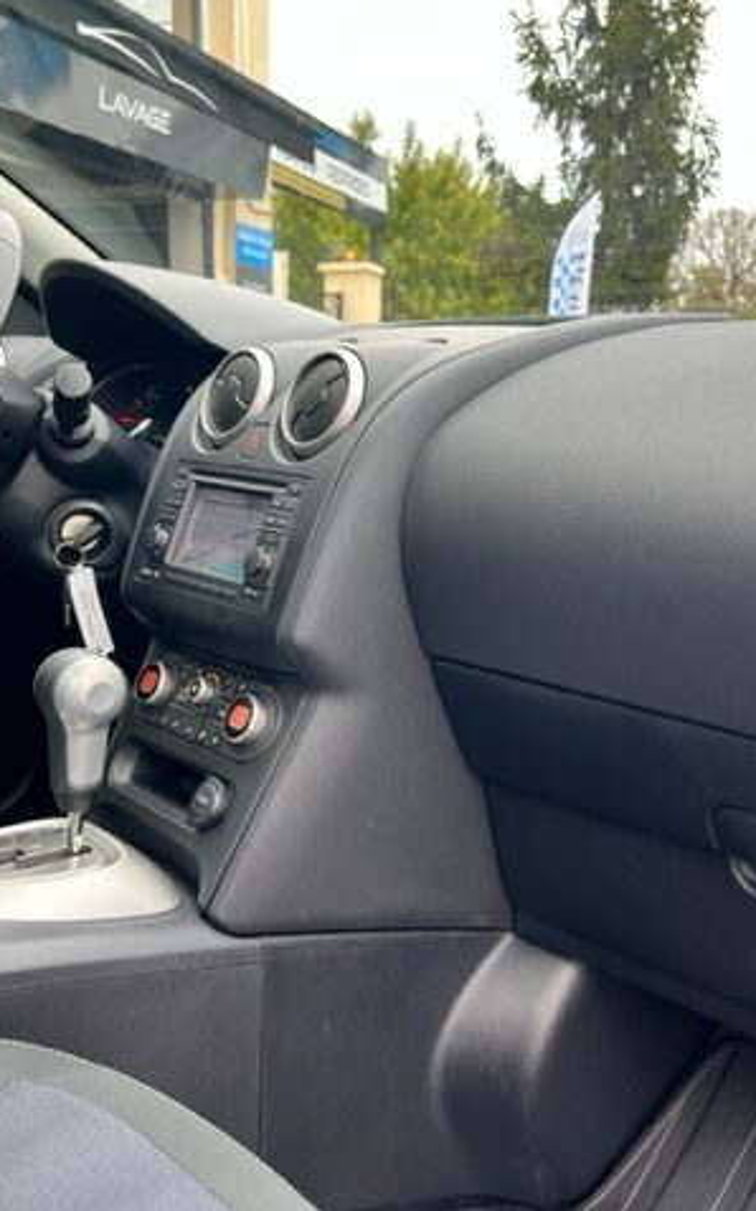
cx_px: 439
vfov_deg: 52.8
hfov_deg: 34.4
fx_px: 1220
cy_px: 604
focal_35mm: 37
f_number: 1.5
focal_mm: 5.7
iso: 64
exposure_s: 1/121
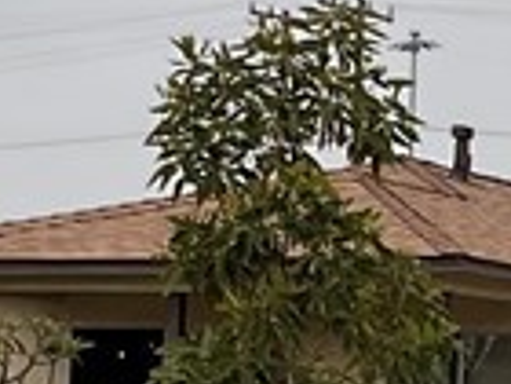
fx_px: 3130
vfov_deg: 7.0
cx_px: 752
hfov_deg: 9.1
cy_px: 399
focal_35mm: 212
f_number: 1.8
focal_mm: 3
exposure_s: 1/3788
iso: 16
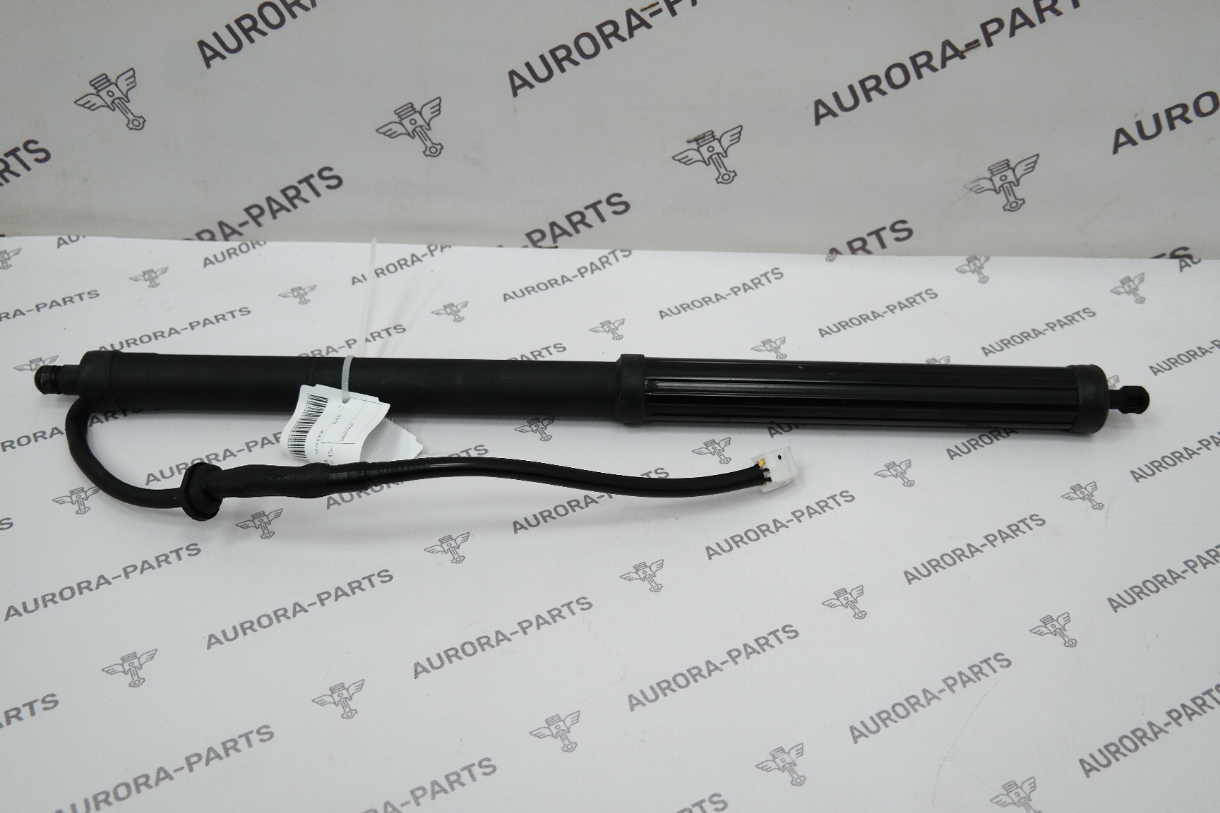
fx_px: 1220
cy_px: 406
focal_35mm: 36
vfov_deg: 36.9
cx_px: 610
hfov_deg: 53.1
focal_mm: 24
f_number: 4
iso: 200
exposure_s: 1/100
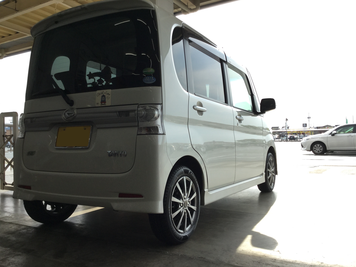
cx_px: 178
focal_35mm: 31
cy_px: 134
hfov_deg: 58.4
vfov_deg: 45.4
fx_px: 319
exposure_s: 1/436
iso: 25
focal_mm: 3.3
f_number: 2.4
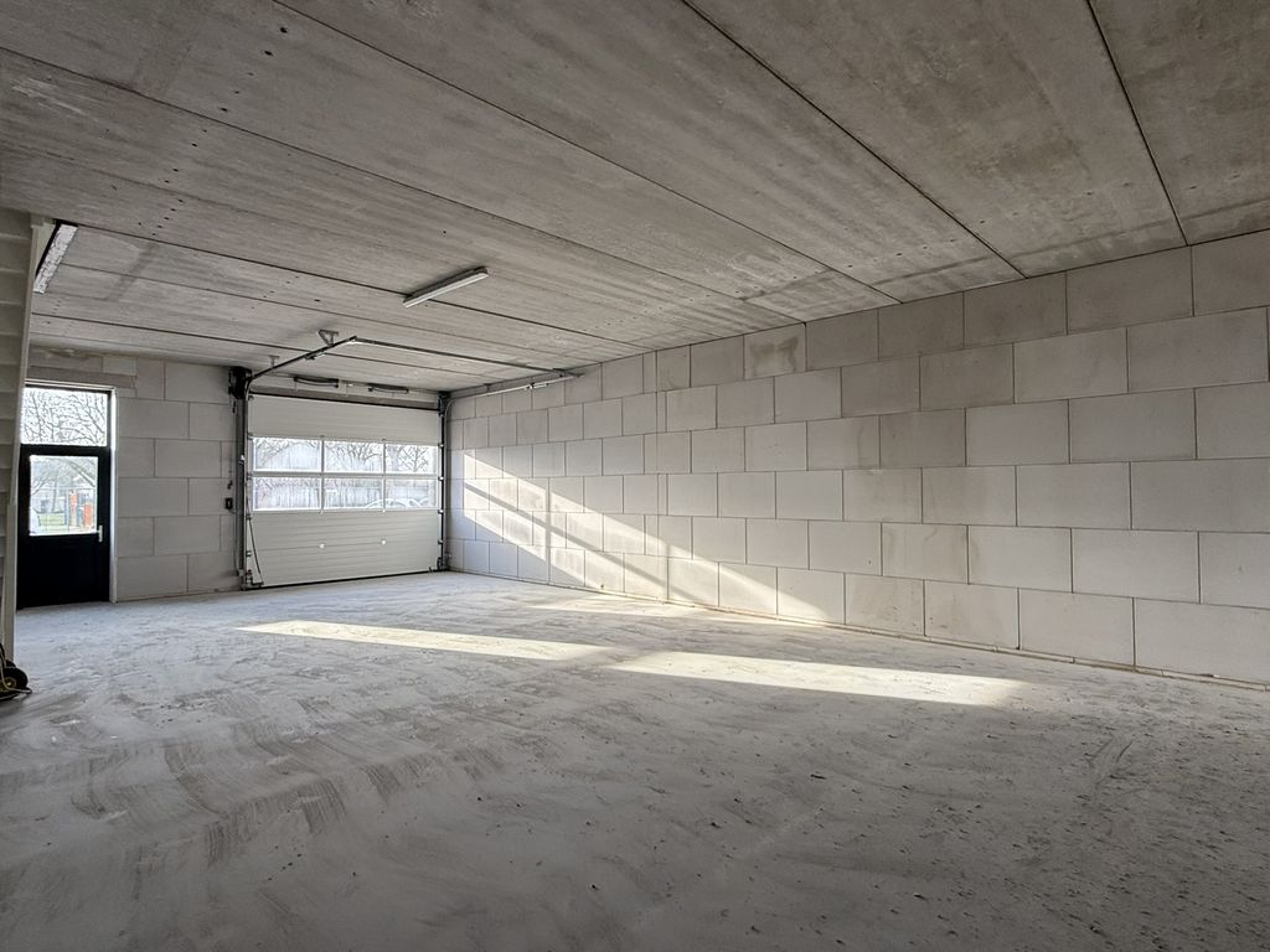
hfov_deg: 102.1
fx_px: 514
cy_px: 476
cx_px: 635
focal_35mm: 14
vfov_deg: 85.7
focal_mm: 2.22
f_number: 2.2
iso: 64
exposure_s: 1/99
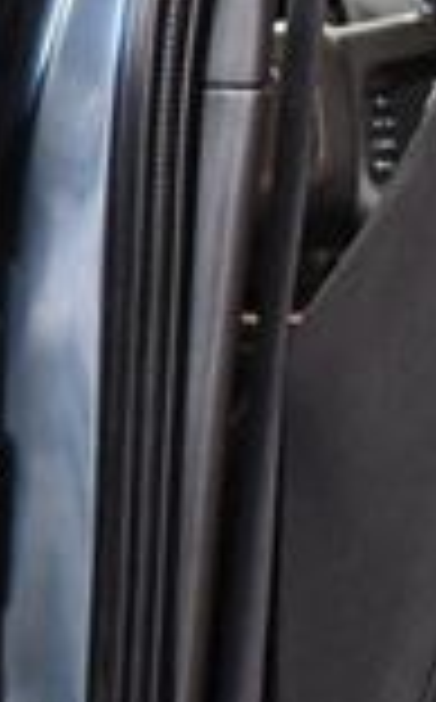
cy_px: 688
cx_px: -818
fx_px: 2881
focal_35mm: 151
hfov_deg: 7.7
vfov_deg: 13.7
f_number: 3.5
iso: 3200
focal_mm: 18
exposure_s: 1/80
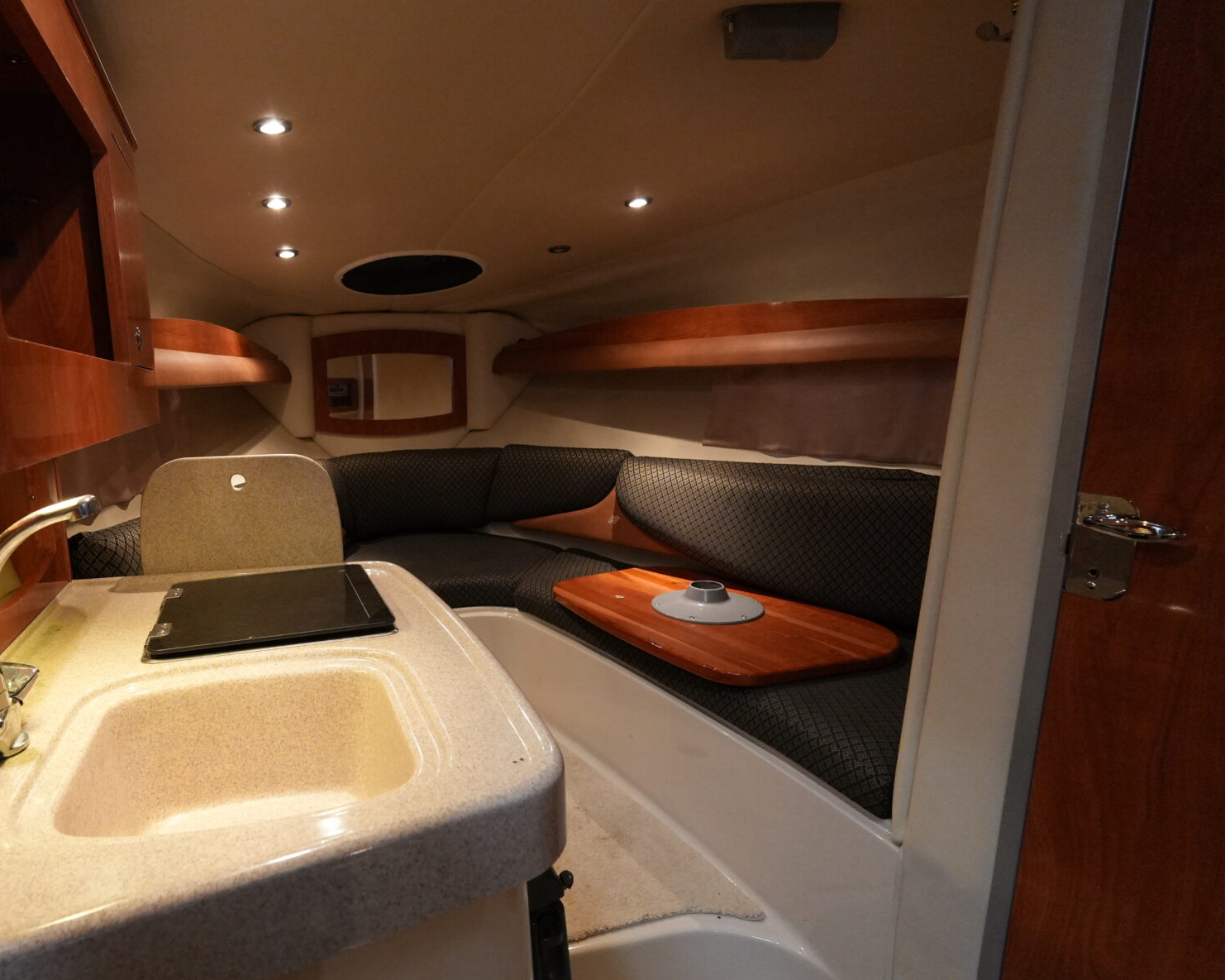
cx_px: 400
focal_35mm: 20
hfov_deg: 77.7
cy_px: 529
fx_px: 723
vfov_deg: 68.1
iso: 2500
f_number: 4
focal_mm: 10.5
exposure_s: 1/30
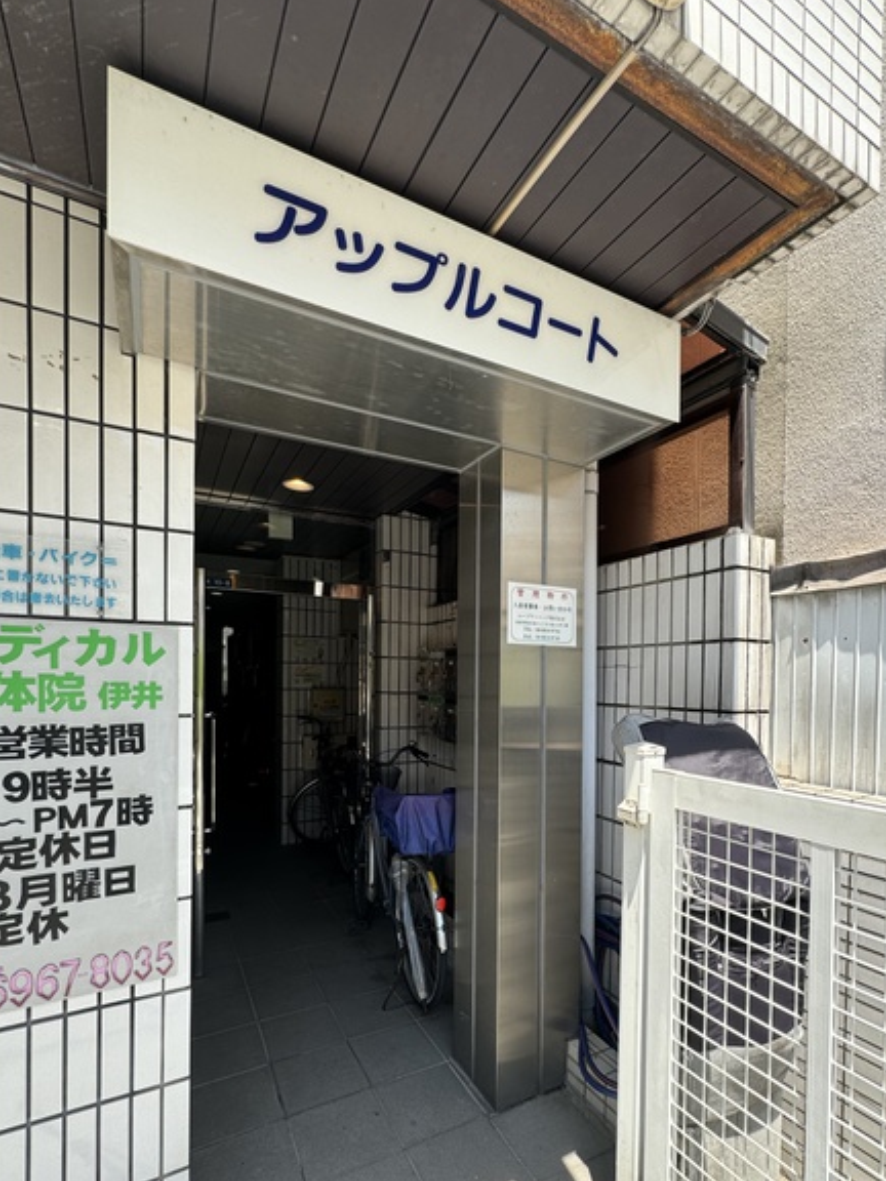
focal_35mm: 17
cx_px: 471
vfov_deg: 90.3
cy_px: 685
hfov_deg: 74.7
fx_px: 580
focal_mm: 2.22
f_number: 2.2
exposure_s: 1/235
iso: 40
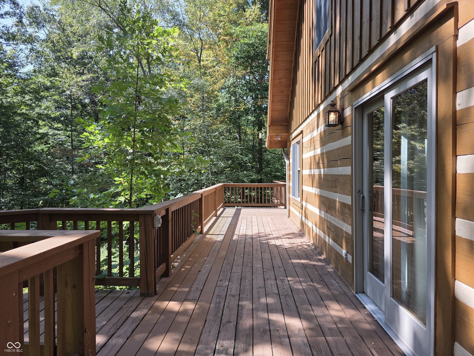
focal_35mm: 23
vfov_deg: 58.9
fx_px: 315
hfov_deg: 73.9
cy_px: 178
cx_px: 237
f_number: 1.7
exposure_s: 1/1493
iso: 80
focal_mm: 6.3
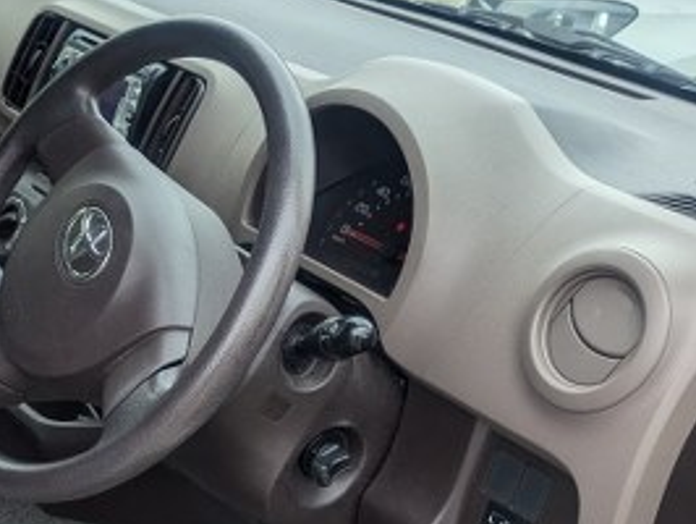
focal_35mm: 75
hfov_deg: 24.4
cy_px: 438
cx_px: -54
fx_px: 1509
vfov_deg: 19.4
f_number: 1.89
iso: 47
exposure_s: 1/748
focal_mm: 5.43
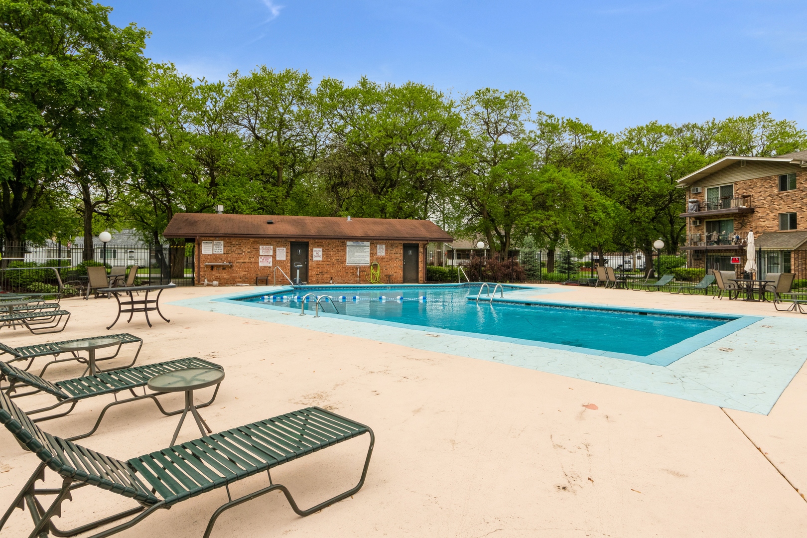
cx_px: 404
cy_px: 269
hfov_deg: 86.9
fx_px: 426
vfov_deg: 64.6
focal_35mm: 19
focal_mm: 13
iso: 400
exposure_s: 1/640
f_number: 10
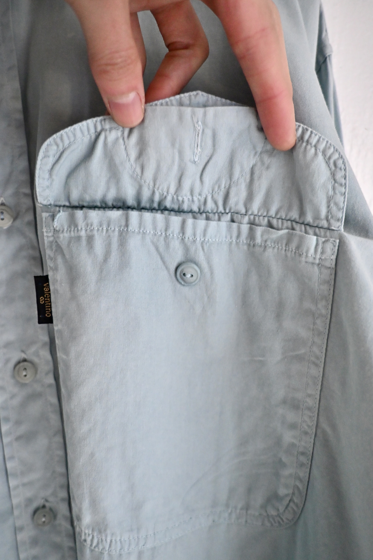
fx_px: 373
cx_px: 186
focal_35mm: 24
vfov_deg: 73.7
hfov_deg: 53.1
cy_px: 280
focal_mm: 16
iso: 2500
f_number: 3.5
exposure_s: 1/20
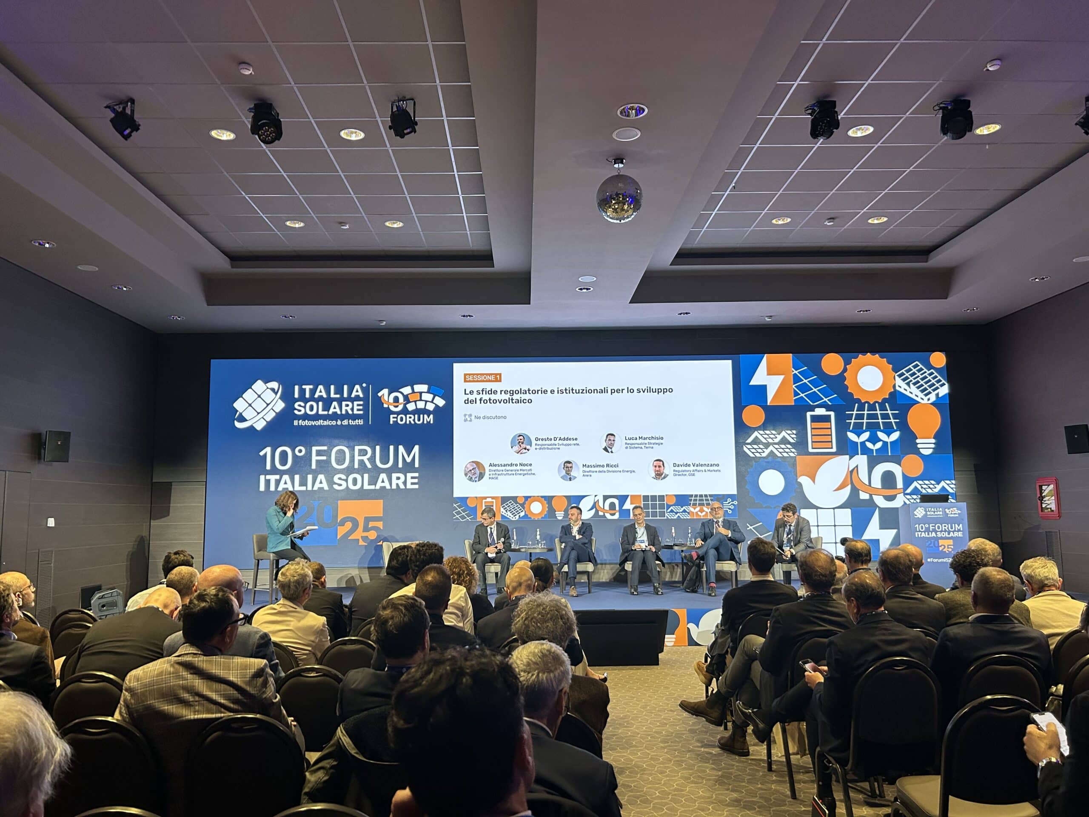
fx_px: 818
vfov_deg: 53.1
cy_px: 408
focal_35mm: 26
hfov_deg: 67.3
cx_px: 544
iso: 160
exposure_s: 1/60
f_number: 1.5
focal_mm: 5.7
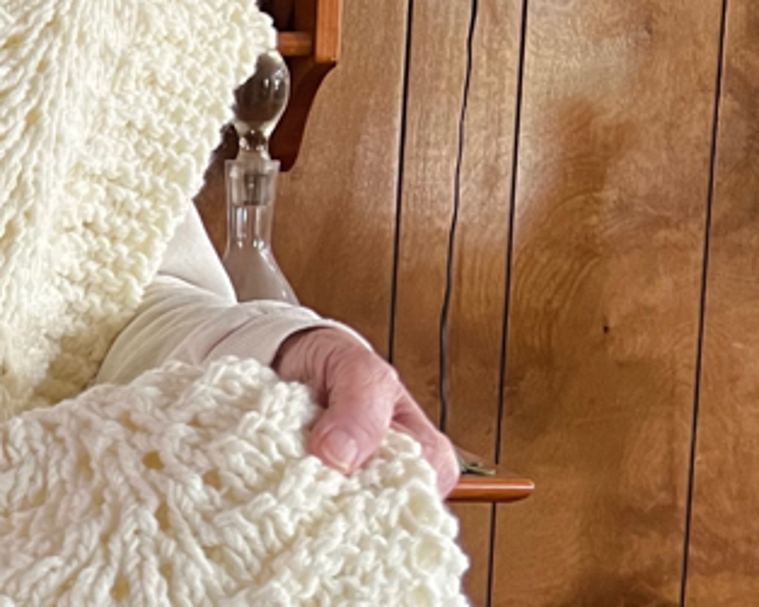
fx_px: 2178
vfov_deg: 15.8
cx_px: -309
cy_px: 443
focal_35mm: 97
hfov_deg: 18.0
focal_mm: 5.7
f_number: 1.5
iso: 250
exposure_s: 1/60
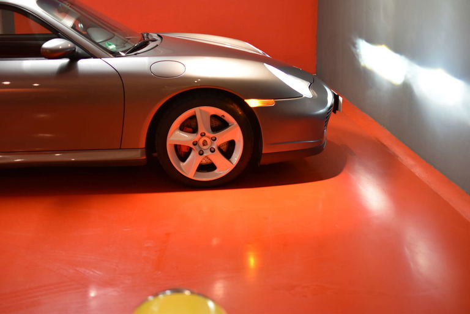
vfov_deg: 25.8
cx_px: 235
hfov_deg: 37.9
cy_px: 157
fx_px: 685
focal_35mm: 52
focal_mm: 35
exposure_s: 1/60
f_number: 2.2
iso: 800
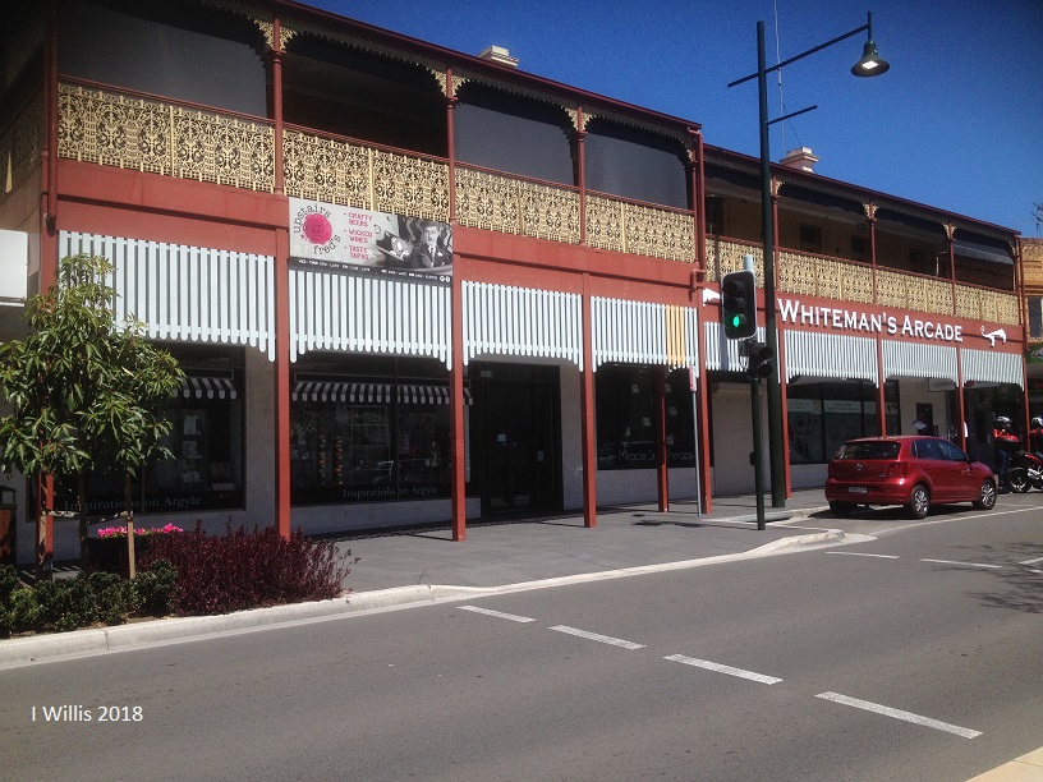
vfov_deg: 40.7
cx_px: 522
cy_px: 391
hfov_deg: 52.6
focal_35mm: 35
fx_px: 1055
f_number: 2.4
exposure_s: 1/2208
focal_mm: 4.28
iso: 50
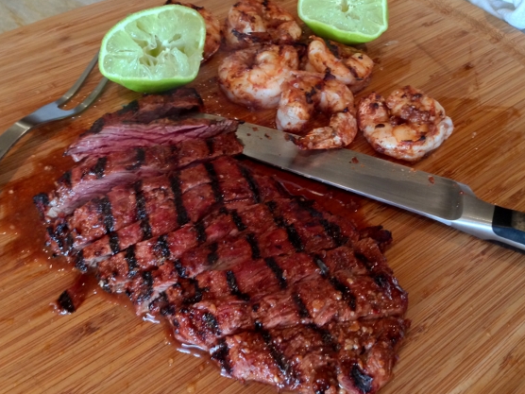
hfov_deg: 48.9
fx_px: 576
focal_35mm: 38
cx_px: 240
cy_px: 186
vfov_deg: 37.7
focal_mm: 4.12
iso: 250
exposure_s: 1/20
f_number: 2.4
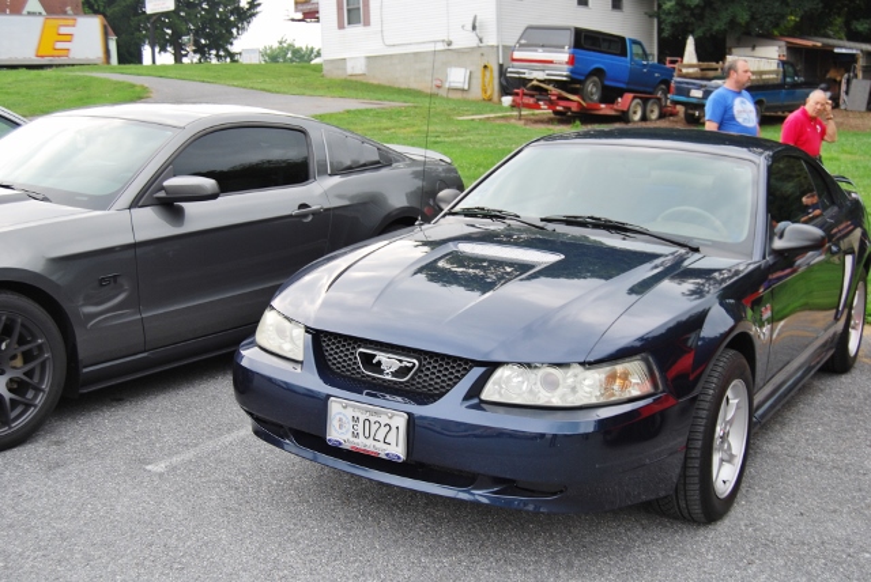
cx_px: 436
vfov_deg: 32.0
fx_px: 1017
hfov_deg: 46.4
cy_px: 291
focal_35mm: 42
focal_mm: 28
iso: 160
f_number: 5.6
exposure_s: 1/125
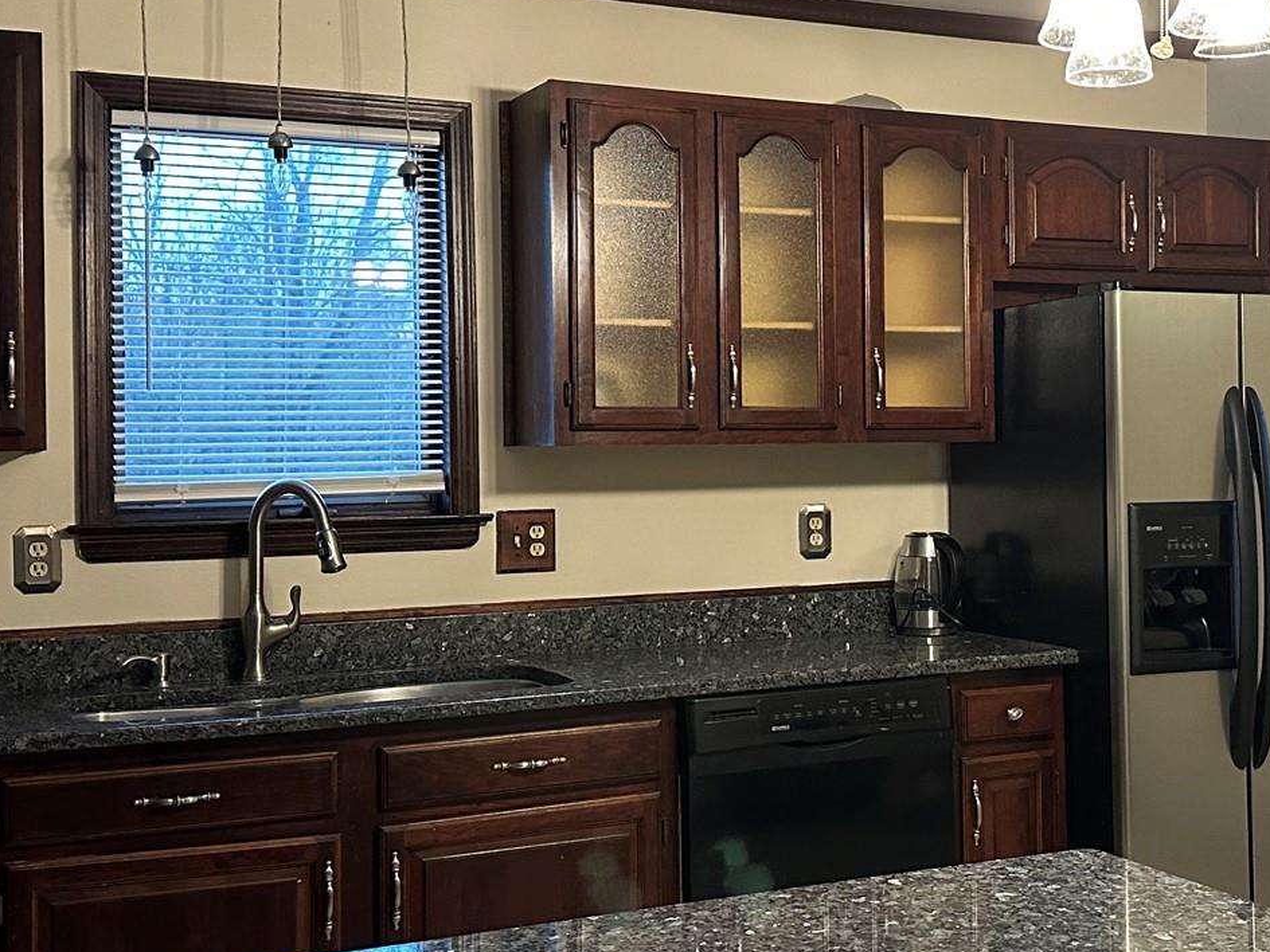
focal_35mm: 52
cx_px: 919
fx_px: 1908
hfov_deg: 36.1
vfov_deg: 28.0
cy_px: 432
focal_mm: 6.86
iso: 400
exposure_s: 1/60
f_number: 1.78
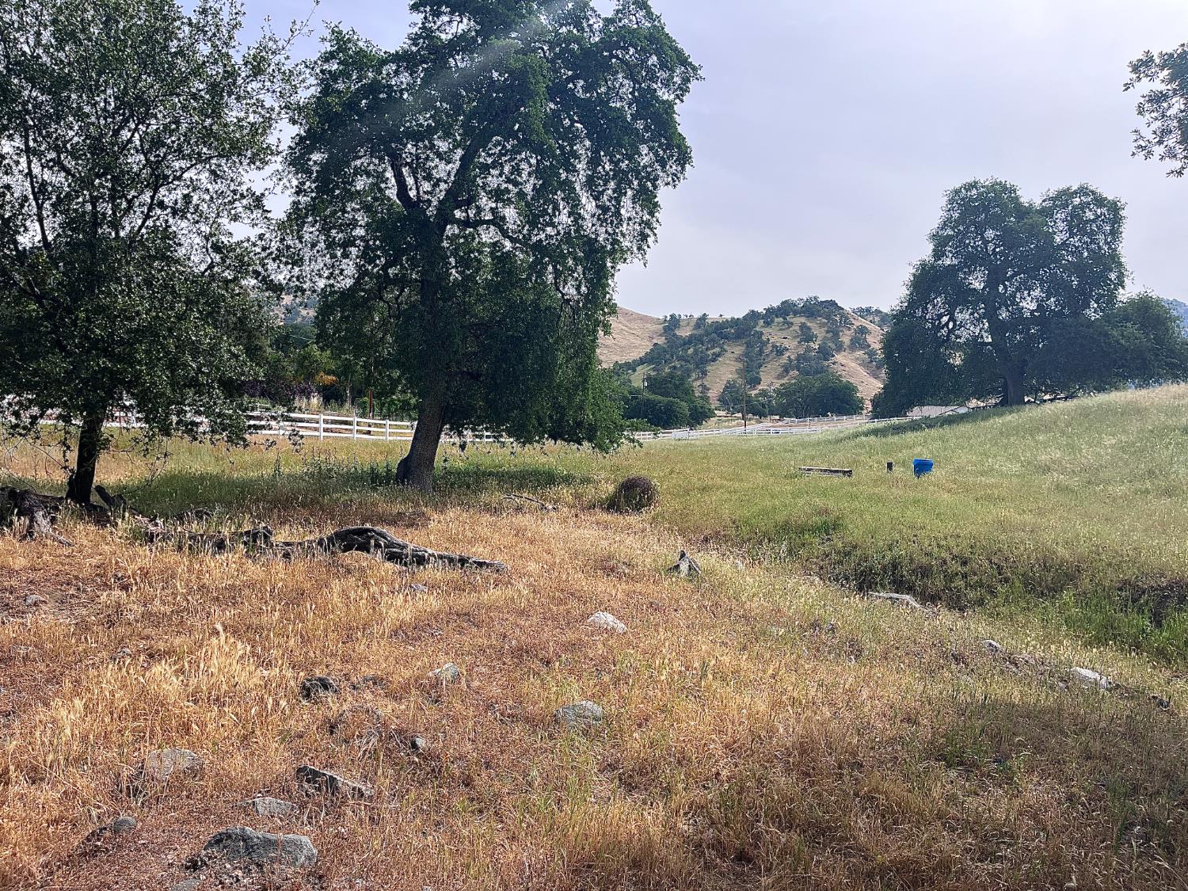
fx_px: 892
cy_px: 446
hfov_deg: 67.3
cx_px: 594
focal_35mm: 26
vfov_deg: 53.1
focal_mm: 5.1
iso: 50
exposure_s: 1/2967
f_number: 1.6
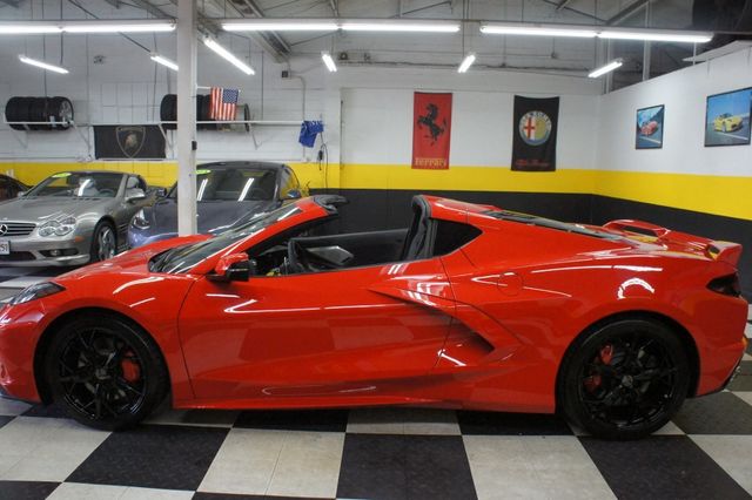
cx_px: 376
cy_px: 250
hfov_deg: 67.4
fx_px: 564
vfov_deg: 47.9
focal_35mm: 27
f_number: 7.1
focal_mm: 18
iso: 3200
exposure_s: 1/125
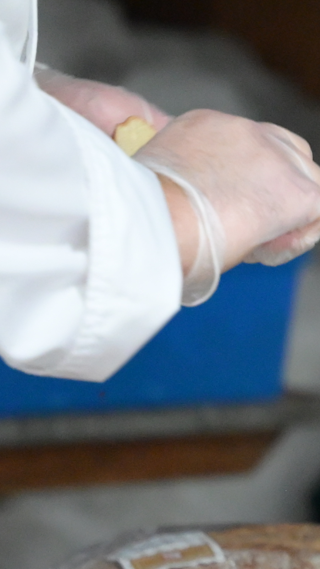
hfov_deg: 2.1
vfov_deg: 3.8
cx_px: 927
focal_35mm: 573
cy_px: 220
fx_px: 8643
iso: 3600
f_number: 2.8
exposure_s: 1/60
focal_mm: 105
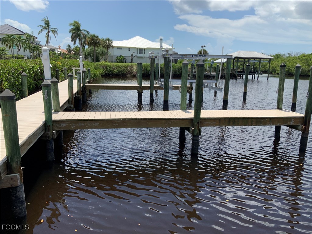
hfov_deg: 61.7
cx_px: 156
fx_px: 261
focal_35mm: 29
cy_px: 117
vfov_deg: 48.2
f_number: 1.8
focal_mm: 3
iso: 16
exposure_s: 1/1786
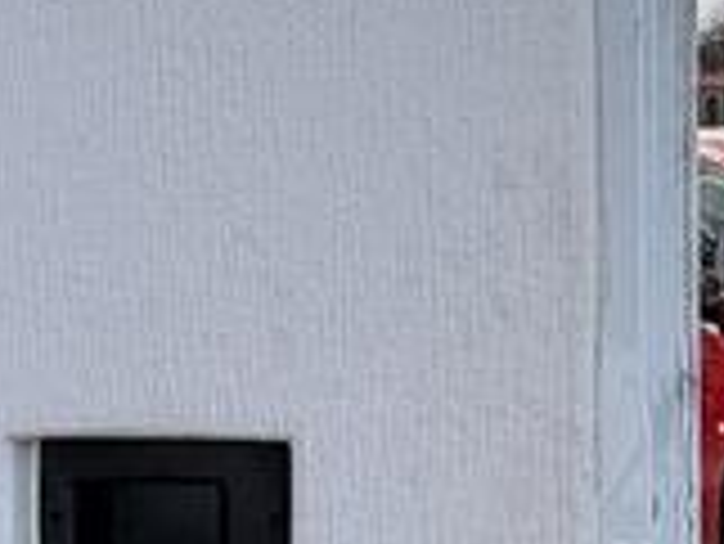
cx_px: 360
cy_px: 333
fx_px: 1633
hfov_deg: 25.0
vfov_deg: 18.9
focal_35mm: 78
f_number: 2.2
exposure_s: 1/451
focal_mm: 2.22
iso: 40
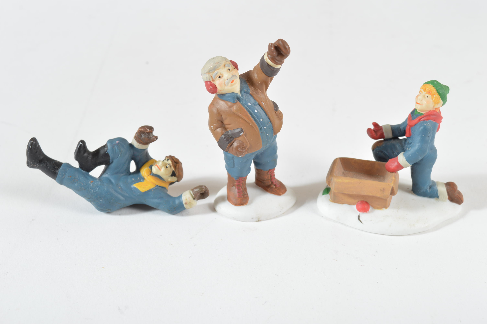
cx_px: 244
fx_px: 770
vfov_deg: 23.7
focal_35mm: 57
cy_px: 162
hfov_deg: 35.1
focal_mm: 38
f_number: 11
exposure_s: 1/160
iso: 100
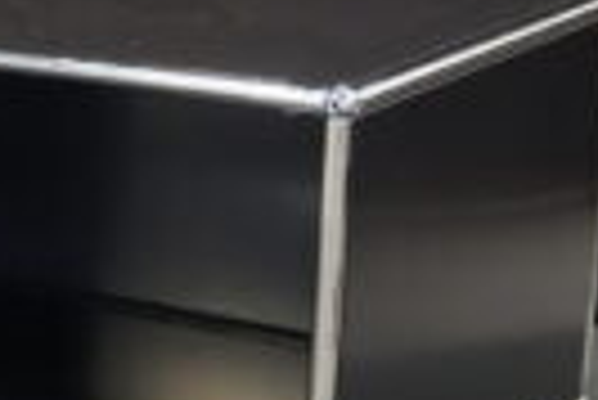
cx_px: -225
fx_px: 2478
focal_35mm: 149
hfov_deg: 13.2
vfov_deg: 9.2
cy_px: 431
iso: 12800
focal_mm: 33
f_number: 4
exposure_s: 1/80
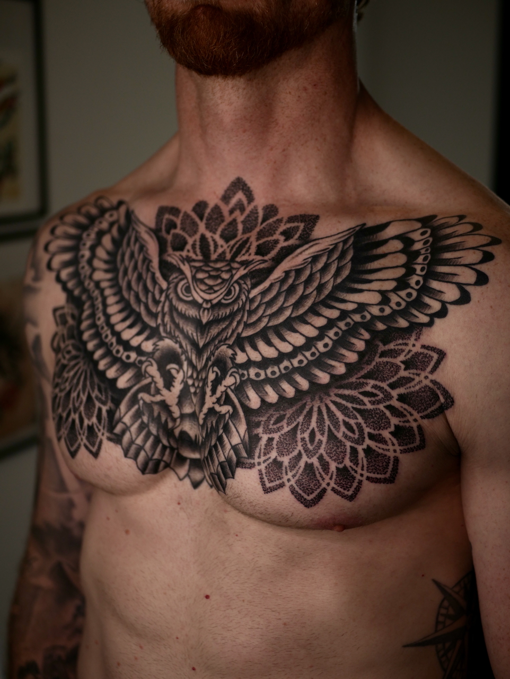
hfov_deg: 29.1
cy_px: 340
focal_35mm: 50
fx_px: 981
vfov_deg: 38.2
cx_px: 255
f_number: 1.7
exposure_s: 1/1300
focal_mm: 25
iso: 200
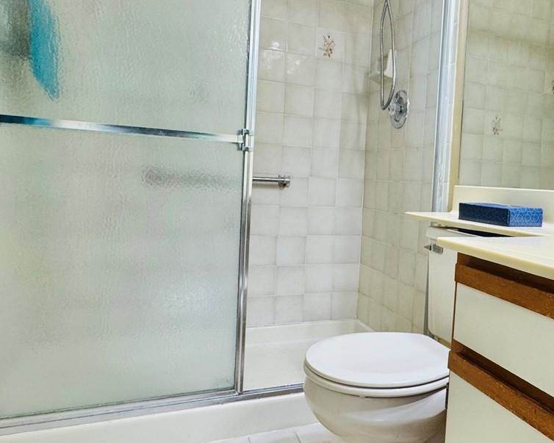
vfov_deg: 49.9
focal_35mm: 29
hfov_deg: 59.0
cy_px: 204
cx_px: 370
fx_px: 475
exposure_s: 1/60
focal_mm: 2.22
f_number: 2.2
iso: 160
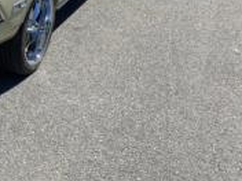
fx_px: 517
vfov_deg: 18.7
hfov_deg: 24.7
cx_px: -18
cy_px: -42
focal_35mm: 74
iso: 32
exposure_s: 1/2273
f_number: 1.8
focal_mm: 4.25
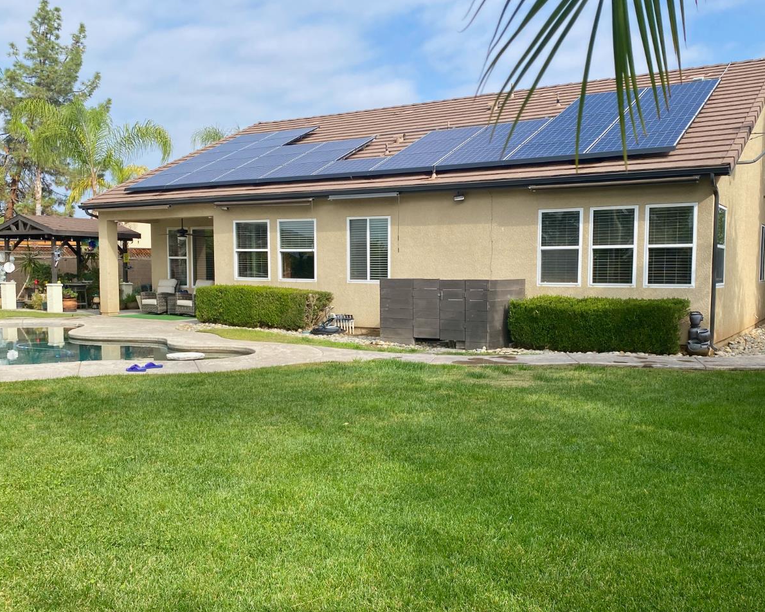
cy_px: 331
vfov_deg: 45.8
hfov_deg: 55.5
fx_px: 725
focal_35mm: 32
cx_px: 435
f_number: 1.8
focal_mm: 4.25
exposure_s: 1/1377
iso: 32
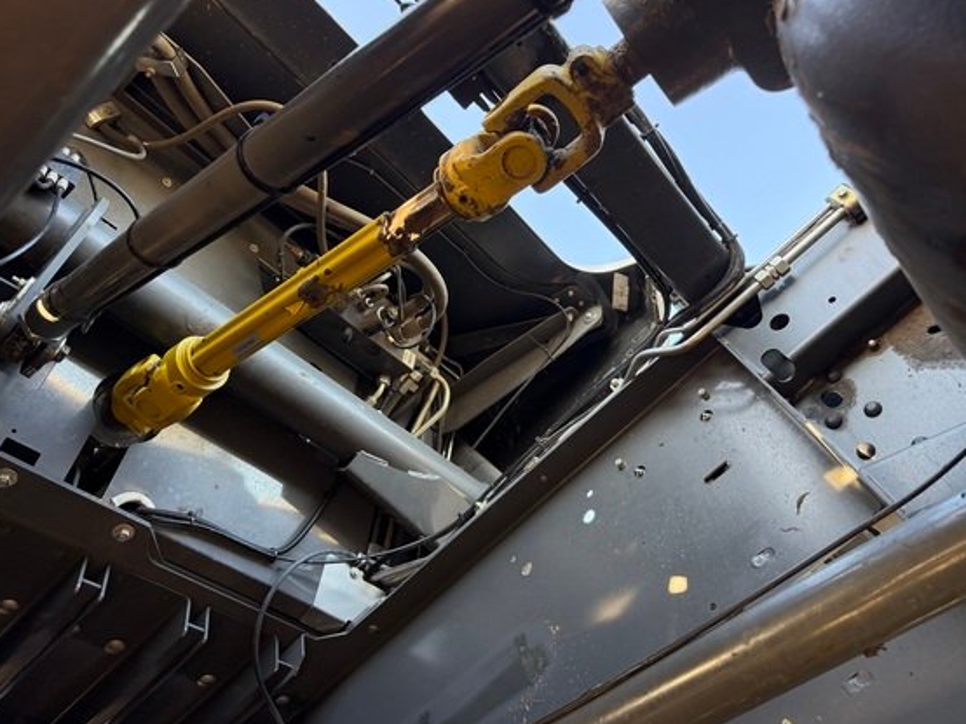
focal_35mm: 26
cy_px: 352
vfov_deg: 53.0
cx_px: 499
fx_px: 725
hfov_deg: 67.3
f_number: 1.78
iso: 200
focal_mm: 6.76
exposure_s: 1/85
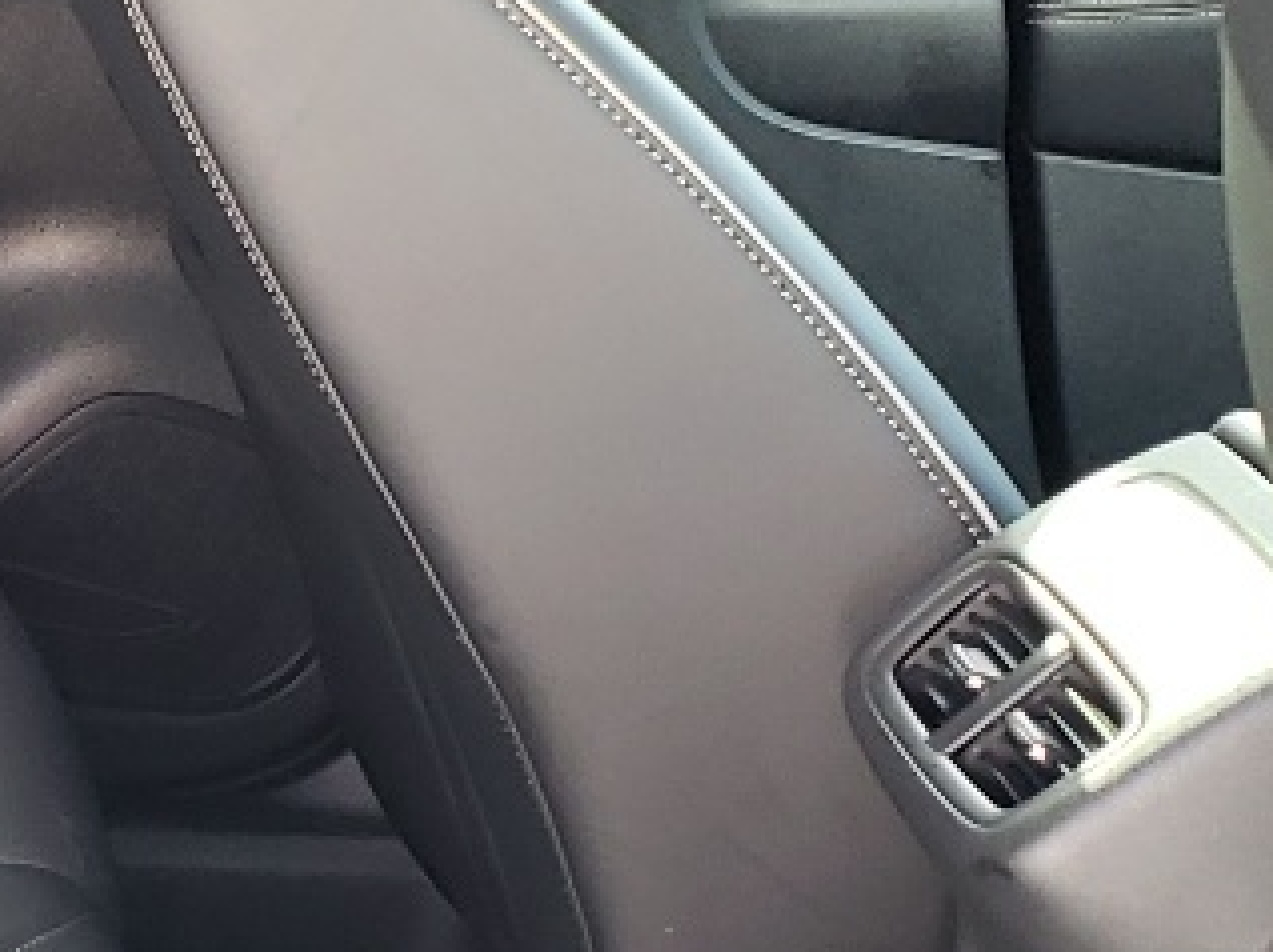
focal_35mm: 131
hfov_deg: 14.5
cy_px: 332
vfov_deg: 11.3
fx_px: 4814
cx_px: -360
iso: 61
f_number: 1.5
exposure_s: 1/60.2
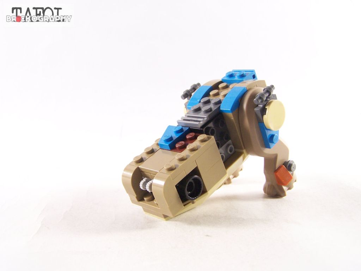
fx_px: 448
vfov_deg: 33.6
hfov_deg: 43.9
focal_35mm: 43
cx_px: 180
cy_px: 136
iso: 200
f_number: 3.6
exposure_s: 1/30
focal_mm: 7.1
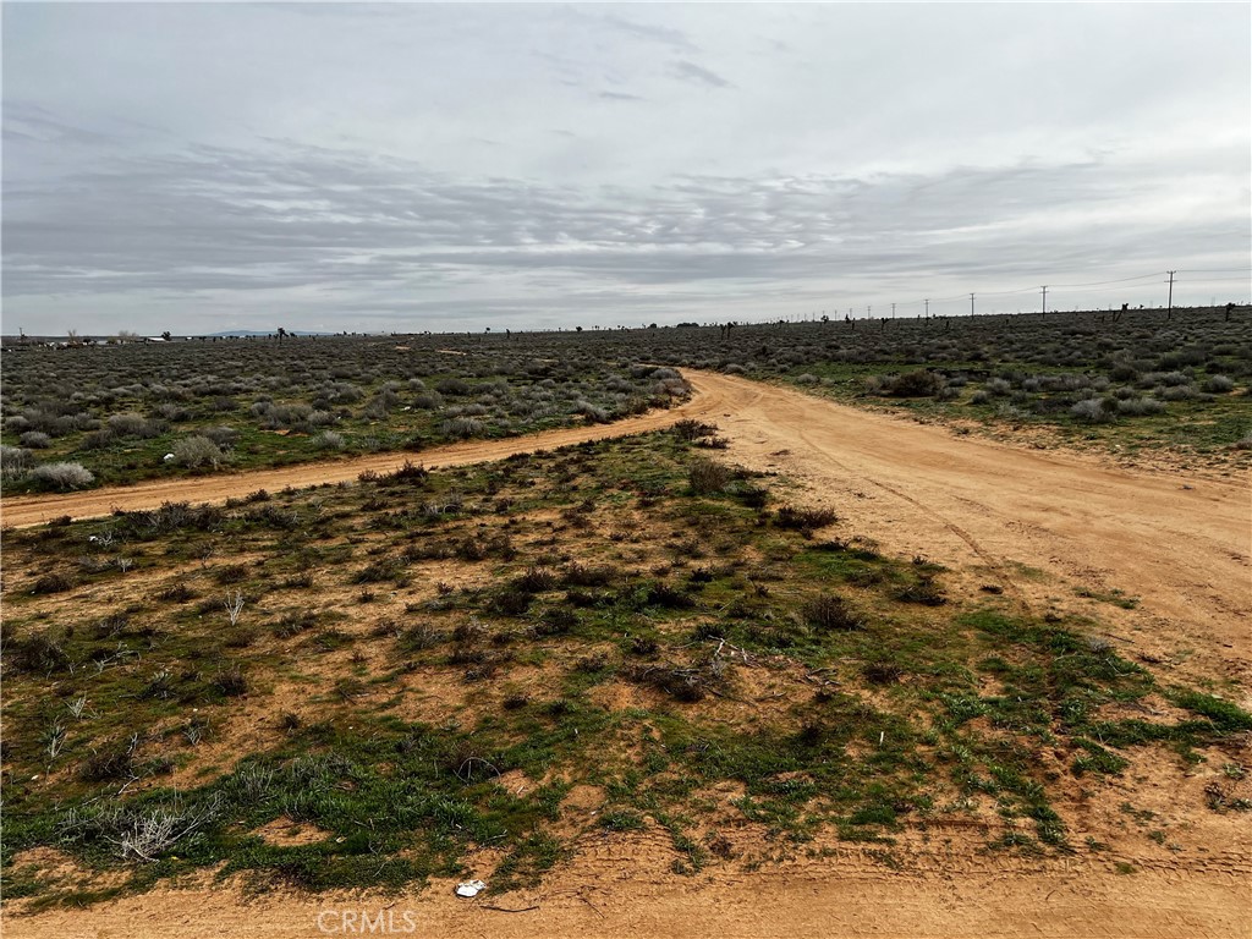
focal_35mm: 26
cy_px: 470
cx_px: 626
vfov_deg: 53.1
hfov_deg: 67.3
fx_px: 940
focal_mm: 5.7
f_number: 1.5
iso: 50
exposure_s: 1/5076
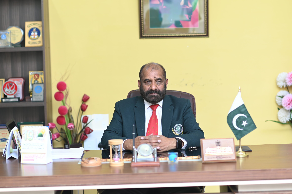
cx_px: 147
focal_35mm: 93
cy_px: 98
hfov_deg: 21.9
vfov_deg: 14.7
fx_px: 754
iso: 200
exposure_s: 1/160
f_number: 1.8
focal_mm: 85
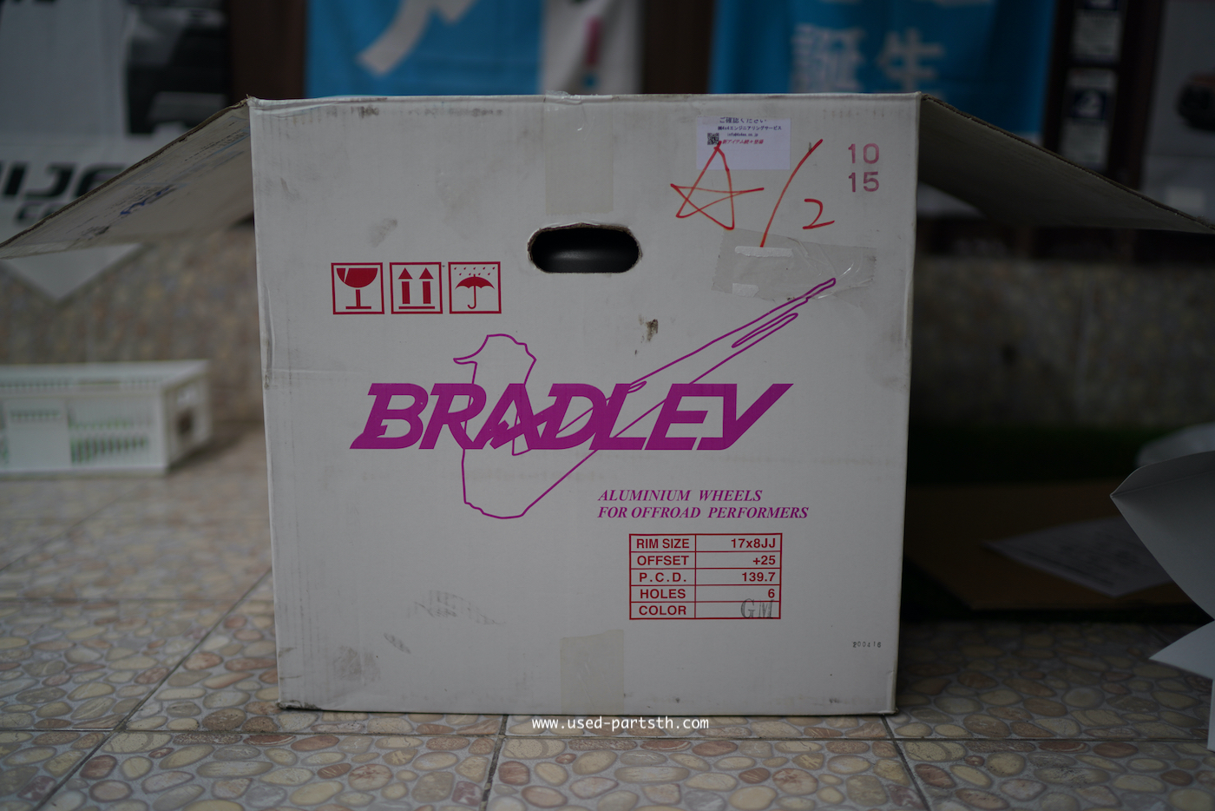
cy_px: 406
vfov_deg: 37.9
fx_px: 1181
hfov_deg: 54.4
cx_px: 608
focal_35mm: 35
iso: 100
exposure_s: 1/800
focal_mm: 35
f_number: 1.4
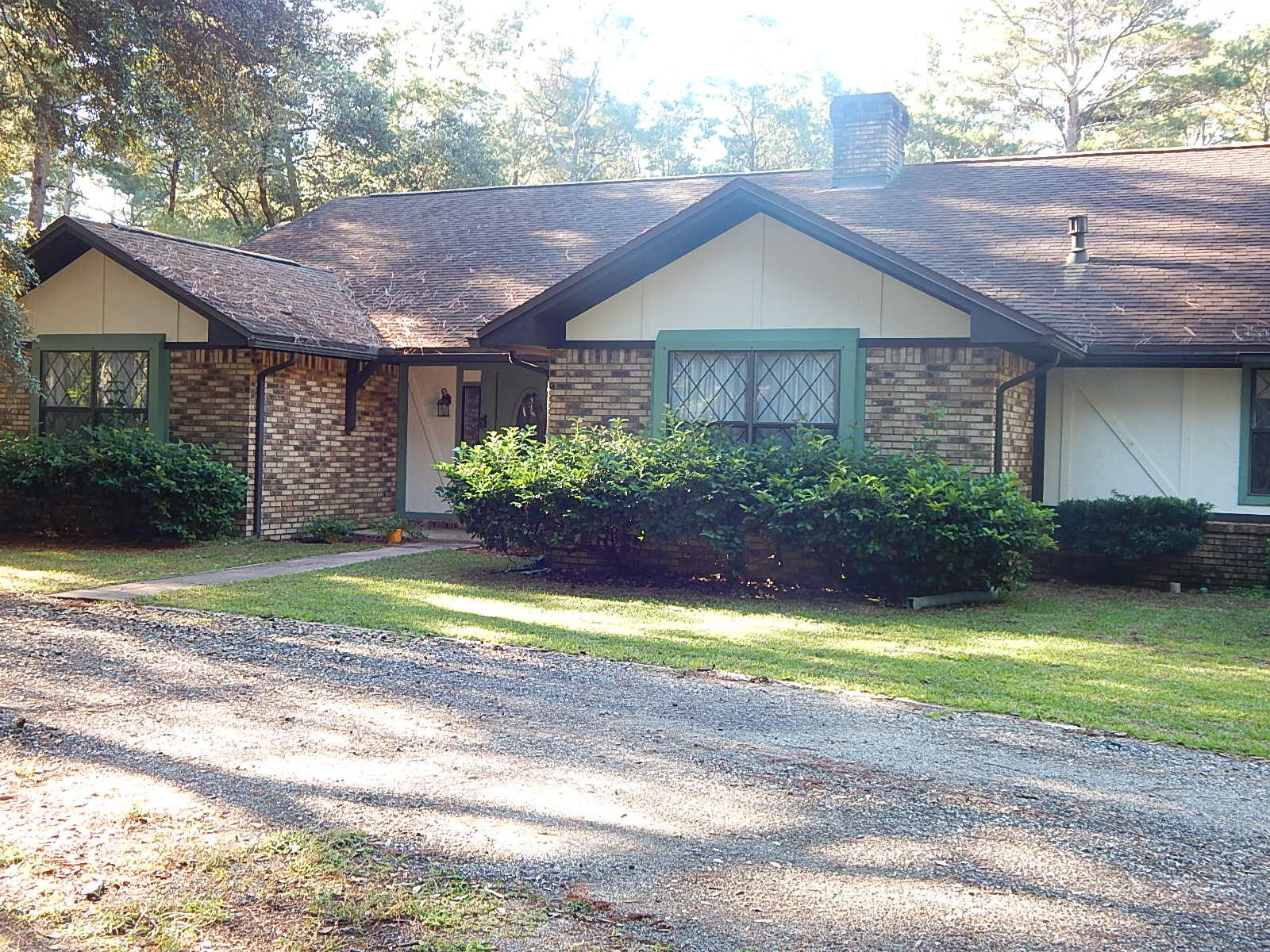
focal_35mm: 38
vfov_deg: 37.7
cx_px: 635
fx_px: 1394
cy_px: 476
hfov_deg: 49.0
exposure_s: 1/40
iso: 125
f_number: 3.4
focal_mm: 6.8
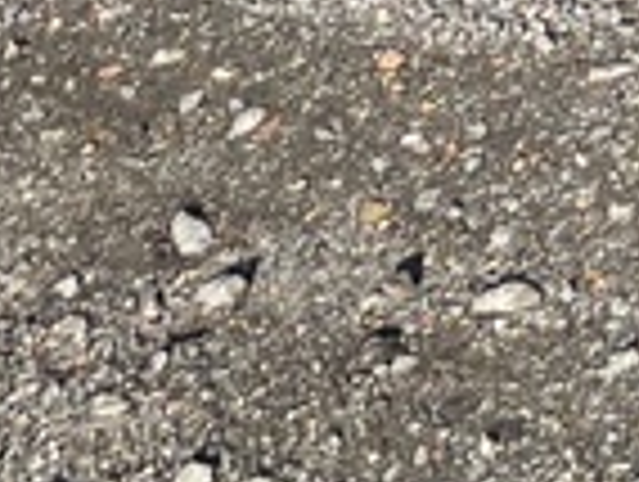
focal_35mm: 184
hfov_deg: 8.9
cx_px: 1850
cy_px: -1126
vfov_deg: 7.0
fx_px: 3402
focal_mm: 4.2
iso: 32
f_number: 1.6
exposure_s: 1/1276
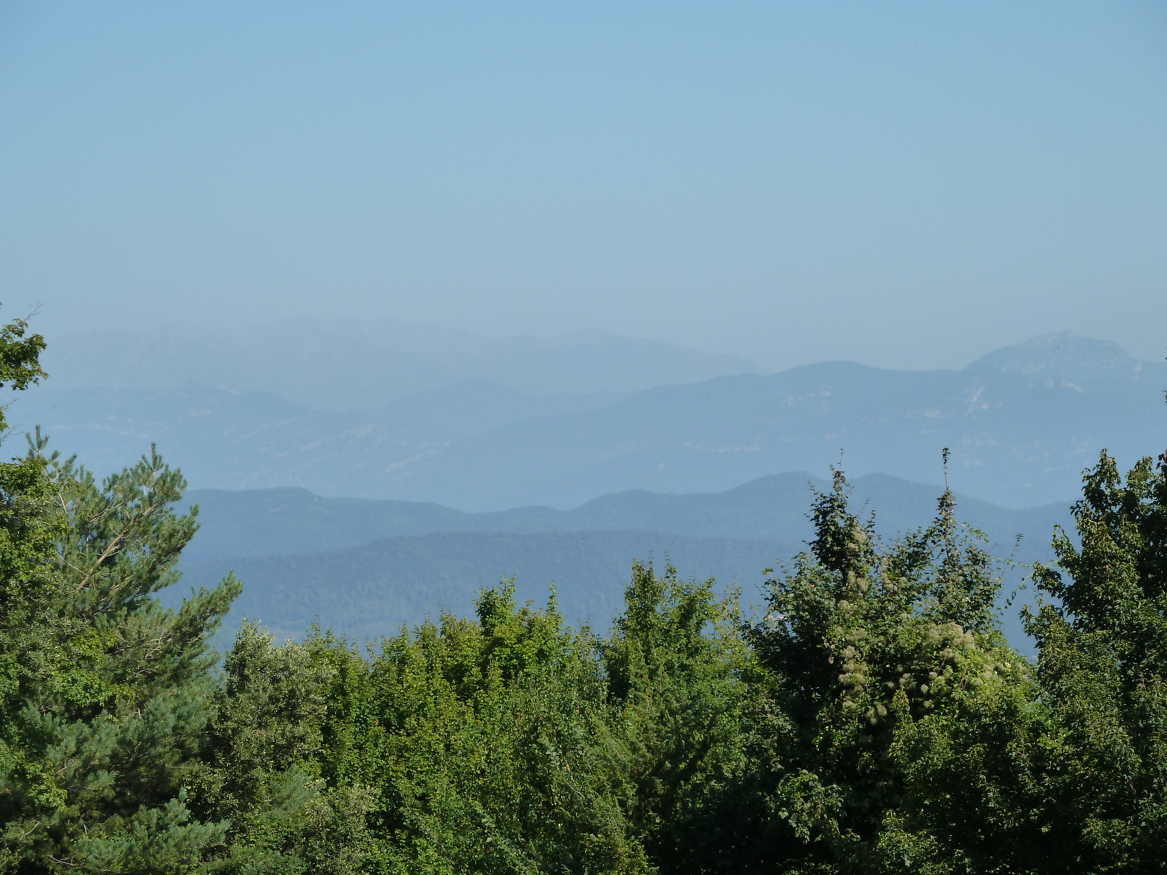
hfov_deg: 15.4
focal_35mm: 128
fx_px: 4315
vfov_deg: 11.6
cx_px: 584
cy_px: 438
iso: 125
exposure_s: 1/500
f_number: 5
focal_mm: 21
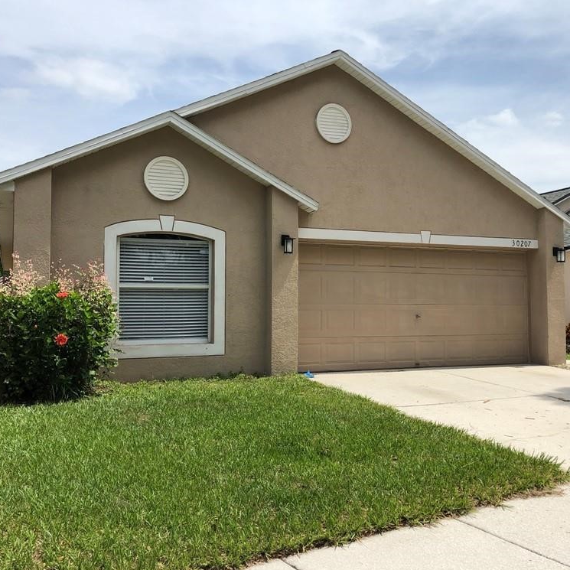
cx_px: 313
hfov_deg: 48.4
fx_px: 633
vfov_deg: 48.4
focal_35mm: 34
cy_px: 280
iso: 20
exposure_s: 1/2404
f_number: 1.8
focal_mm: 4
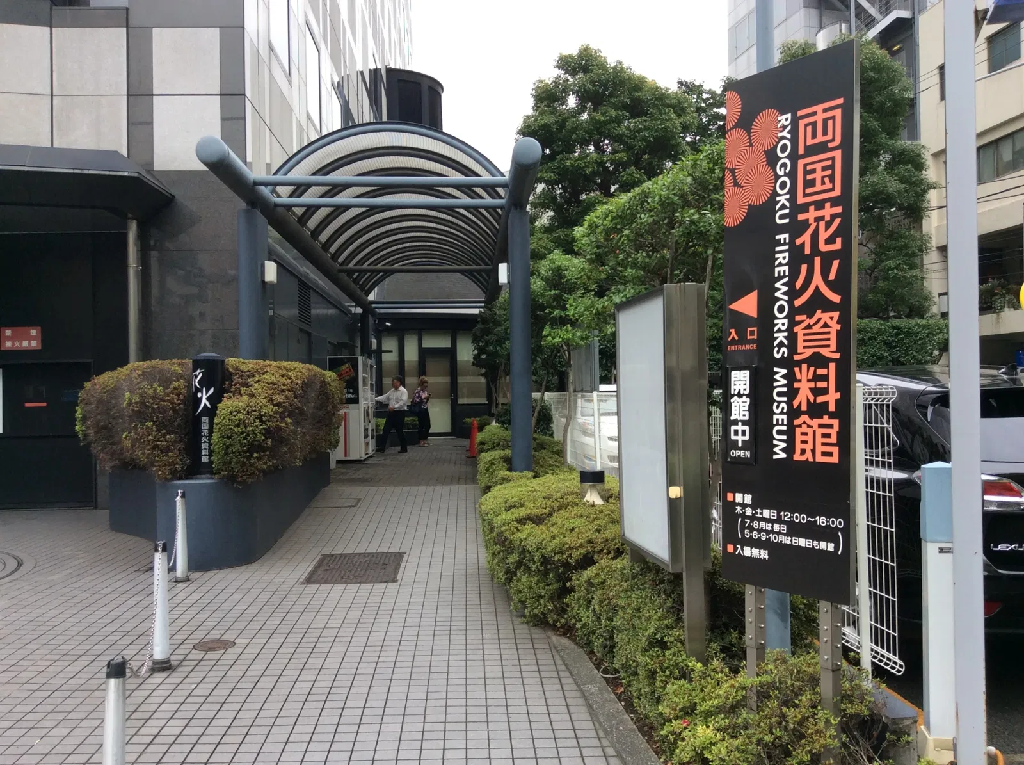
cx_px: 512
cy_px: 382
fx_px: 945
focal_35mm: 32
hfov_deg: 56.9
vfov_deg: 44.1
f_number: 2.4
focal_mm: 3.3
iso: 32
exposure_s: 1/266
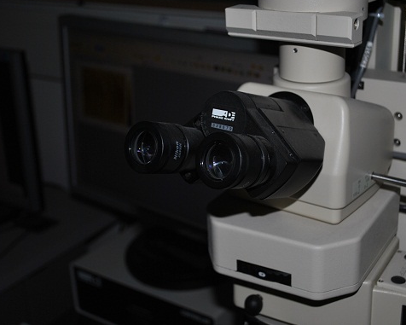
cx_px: 222
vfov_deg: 27.6
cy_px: 160
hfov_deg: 34.1
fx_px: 661
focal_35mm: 55
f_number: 4.8
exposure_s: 1/125
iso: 100
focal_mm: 32
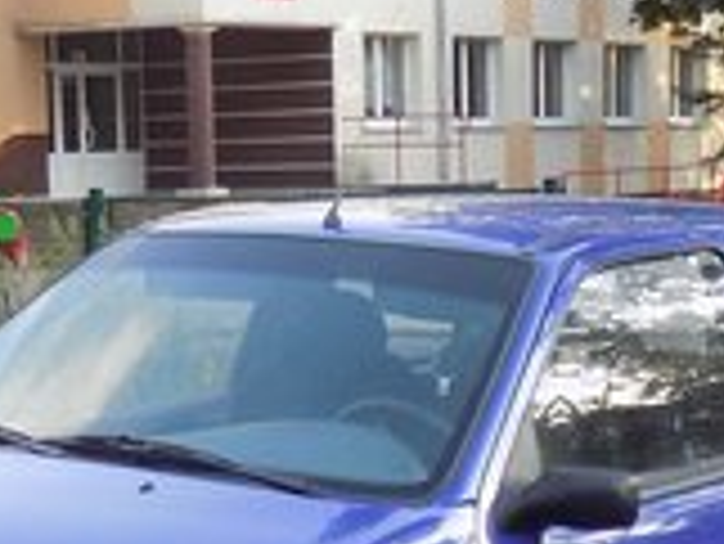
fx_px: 1193
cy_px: 504
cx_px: 211
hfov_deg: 33.3
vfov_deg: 24.8
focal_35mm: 57
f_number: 3.1
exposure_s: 1/60
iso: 80
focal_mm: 4
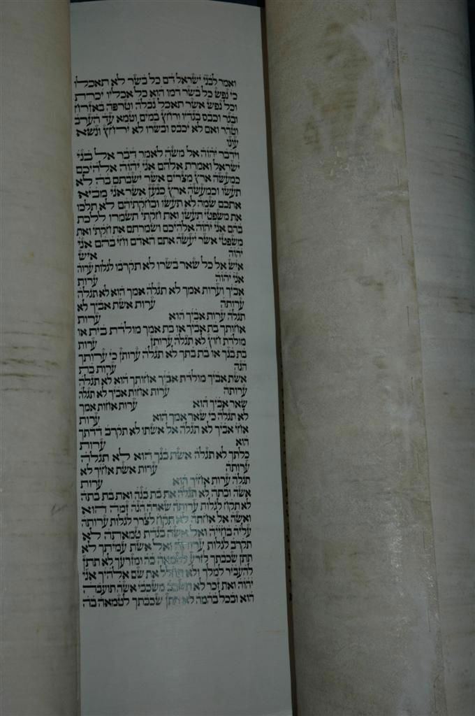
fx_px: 1369
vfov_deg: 29.3
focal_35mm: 69
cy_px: 358
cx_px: 238
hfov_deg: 19.7
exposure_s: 1/60
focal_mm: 46
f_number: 4.5
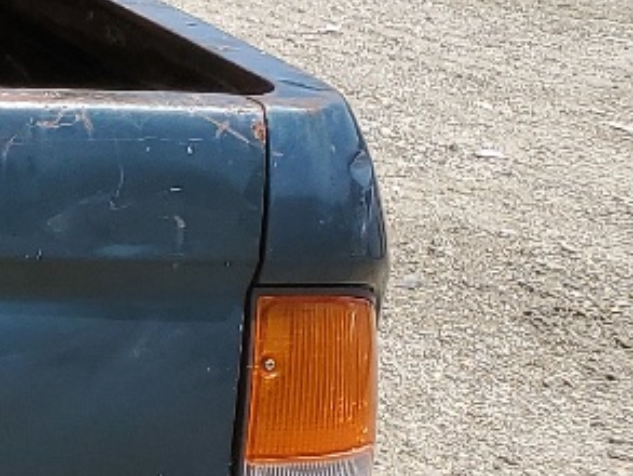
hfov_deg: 11.5
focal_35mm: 142
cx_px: -881
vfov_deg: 10.5
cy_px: 225
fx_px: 2598
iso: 50
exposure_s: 1/2000
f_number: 1.5
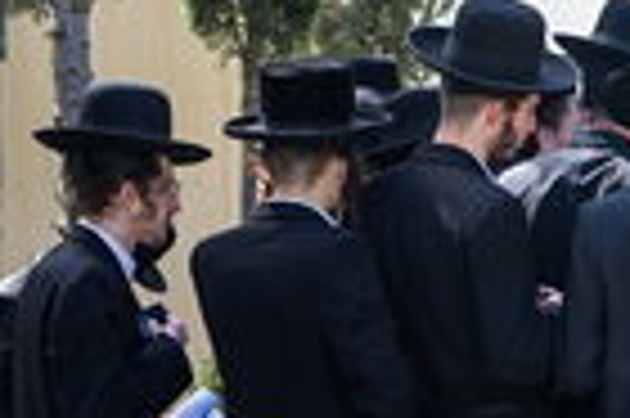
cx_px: 824
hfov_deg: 11.3
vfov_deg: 7.7
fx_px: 3094
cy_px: 414
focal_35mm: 177
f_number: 4
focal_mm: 62
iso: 320
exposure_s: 1/320
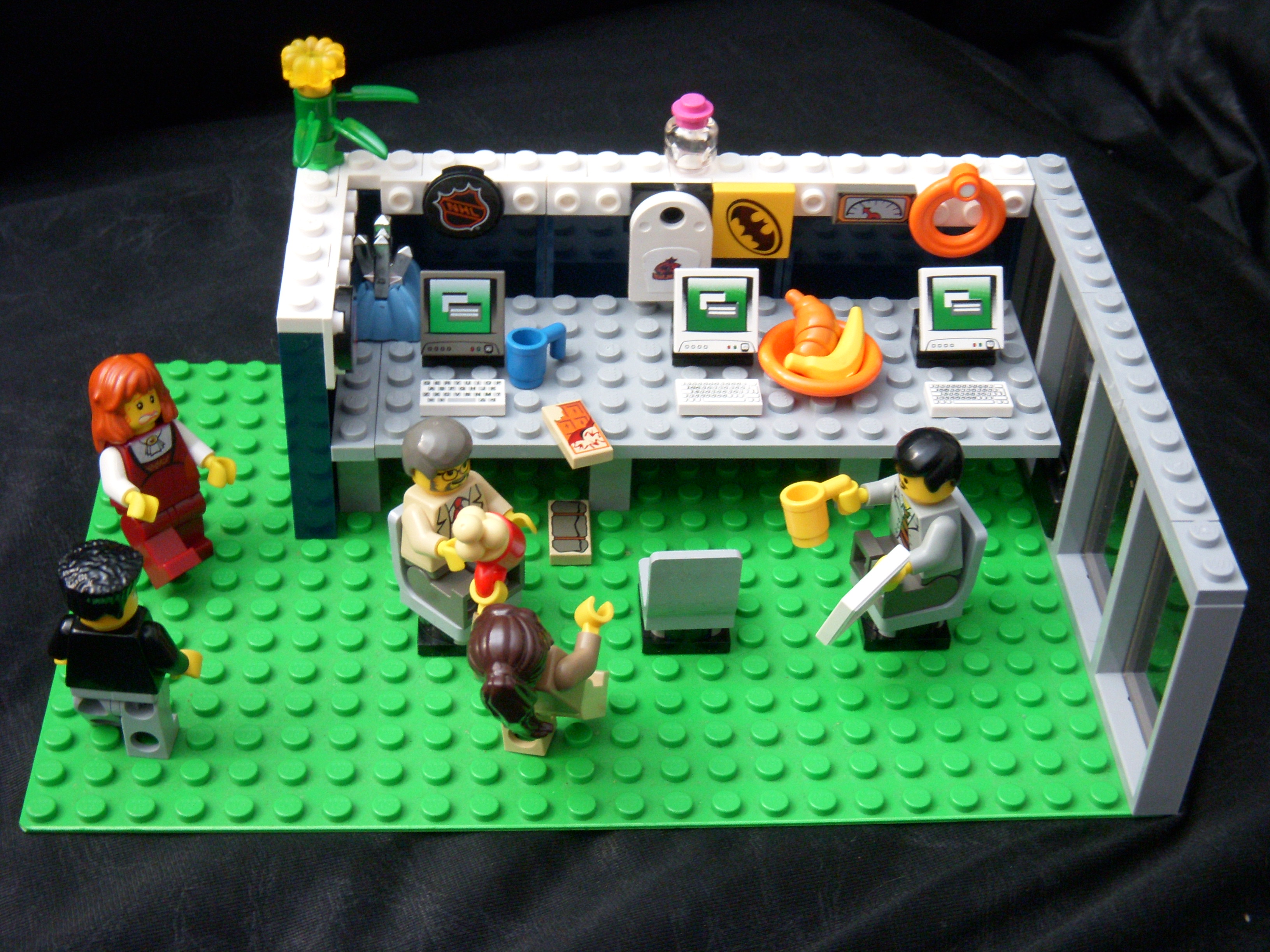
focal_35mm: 57
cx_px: 635
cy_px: 476
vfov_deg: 25.7
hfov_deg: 33.8
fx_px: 2091
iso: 250
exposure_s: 1/8
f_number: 3.6
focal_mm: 9.4
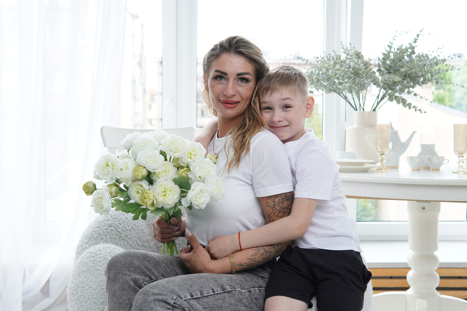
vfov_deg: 29.9
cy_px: 156
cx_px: 234
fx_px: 584
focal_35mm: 45
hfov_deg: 43.6
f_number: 3.5
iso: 200
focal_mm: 30
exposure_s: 1/160
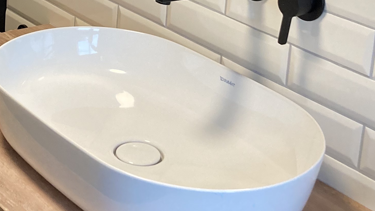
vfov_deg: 13.7
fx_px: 835
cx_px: 44
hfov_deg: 24.6
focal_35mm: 84
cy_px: -83
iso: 125
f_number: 1.8
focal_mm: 3.99
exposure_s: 1/50
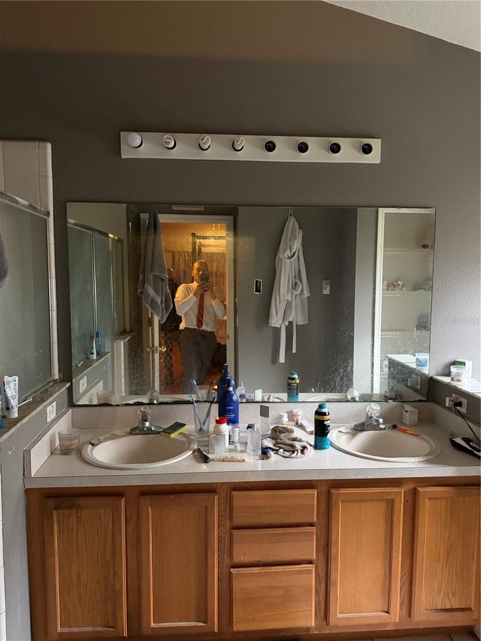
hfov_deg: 56.8
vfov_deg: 71.6
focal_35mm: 24
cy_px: 320
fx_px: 445
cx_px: 240
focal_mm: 6.76
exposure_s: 1/30
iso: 800
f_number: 1.78
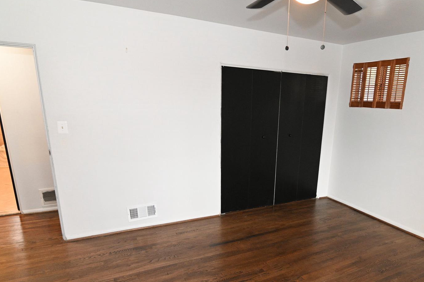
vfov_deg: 52.3
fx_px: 282
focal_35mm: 24
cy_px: 183
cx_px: 257
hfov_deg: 72.9
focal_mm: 16
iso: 2800
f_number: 4
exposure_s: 1/200
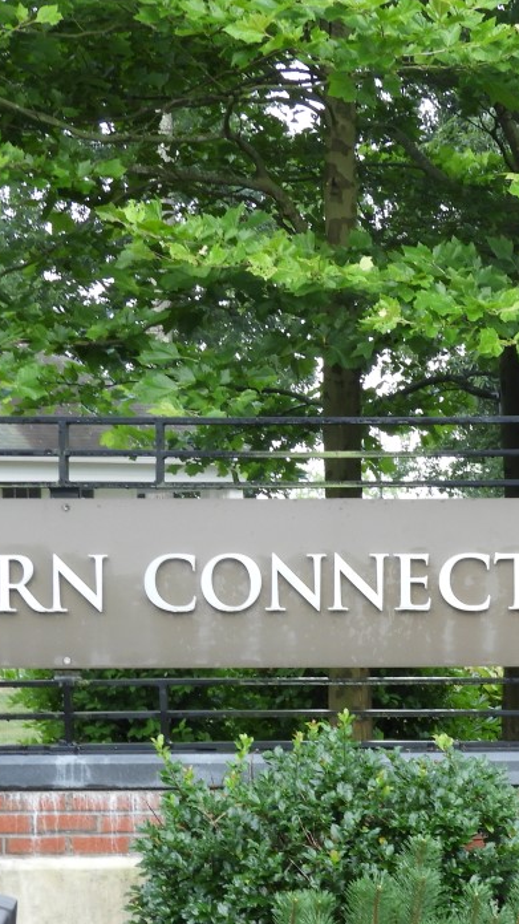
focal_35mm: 124
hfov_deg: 9.6
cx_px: 617
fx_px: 3037
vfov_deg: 17.2
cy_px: 706
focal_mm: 9.9
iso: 100
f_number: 4
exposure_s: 1/30
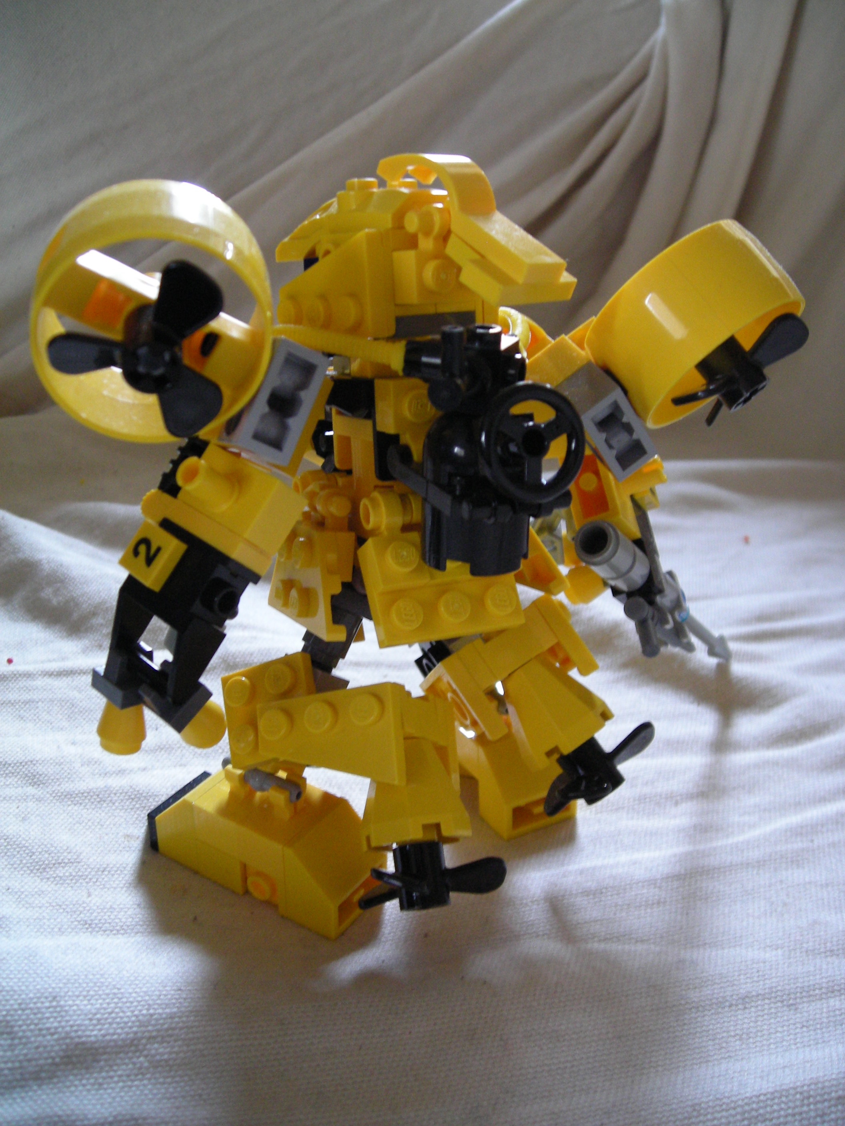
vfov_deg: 49.0
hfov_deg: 37.7
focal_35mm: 38
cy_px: 563
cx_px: 422
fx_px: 1237
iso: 200
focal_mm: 6.3
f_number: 3.2
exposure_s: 1/9.1
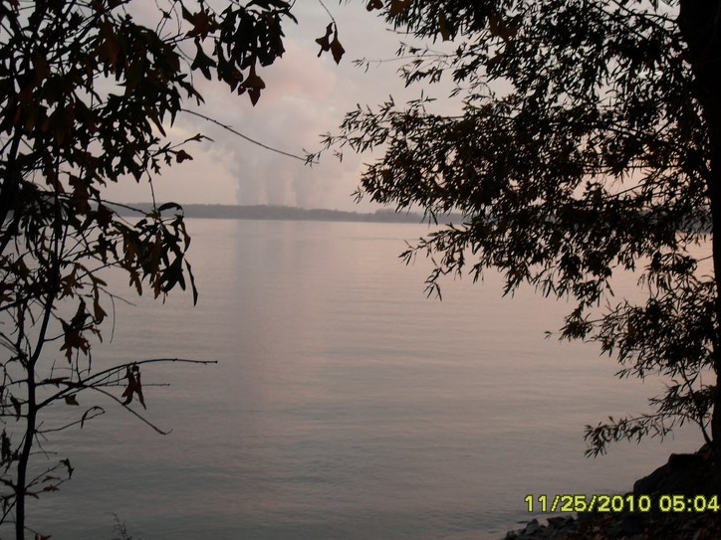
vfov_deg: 23.3
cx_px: 395
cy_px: 263
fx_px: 1312
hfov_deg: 30.7
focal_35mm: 63
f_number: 4.3
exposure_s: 1/45
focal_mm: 10.1
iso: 100
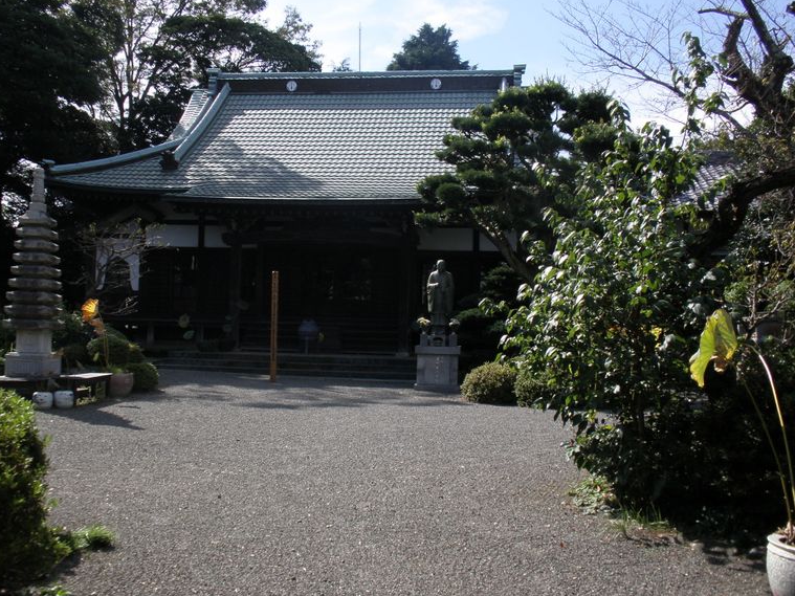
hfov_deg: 47.9
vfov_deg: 36.8
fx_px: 896
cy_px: 309
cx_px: 393
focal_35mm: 39
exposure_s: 1/80
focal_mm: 6.6
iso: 64
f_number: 10
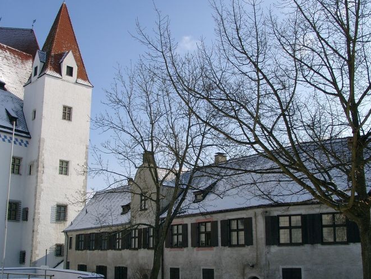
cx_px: 193
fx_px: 440
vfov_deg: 35.2
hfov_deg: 45.7
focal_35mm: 41
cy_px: 146
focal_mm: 7.16
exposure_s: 1/506
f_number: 5.6
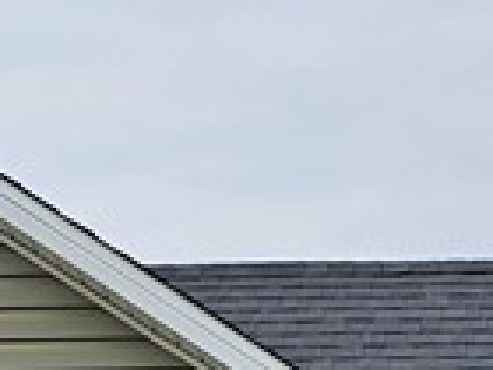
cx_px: 289
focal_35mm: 168
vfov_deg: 8.4
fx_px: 2393
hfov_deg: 11.8
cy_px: 744
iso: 10
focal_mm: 6.3
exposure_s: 1/992
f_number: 1.7
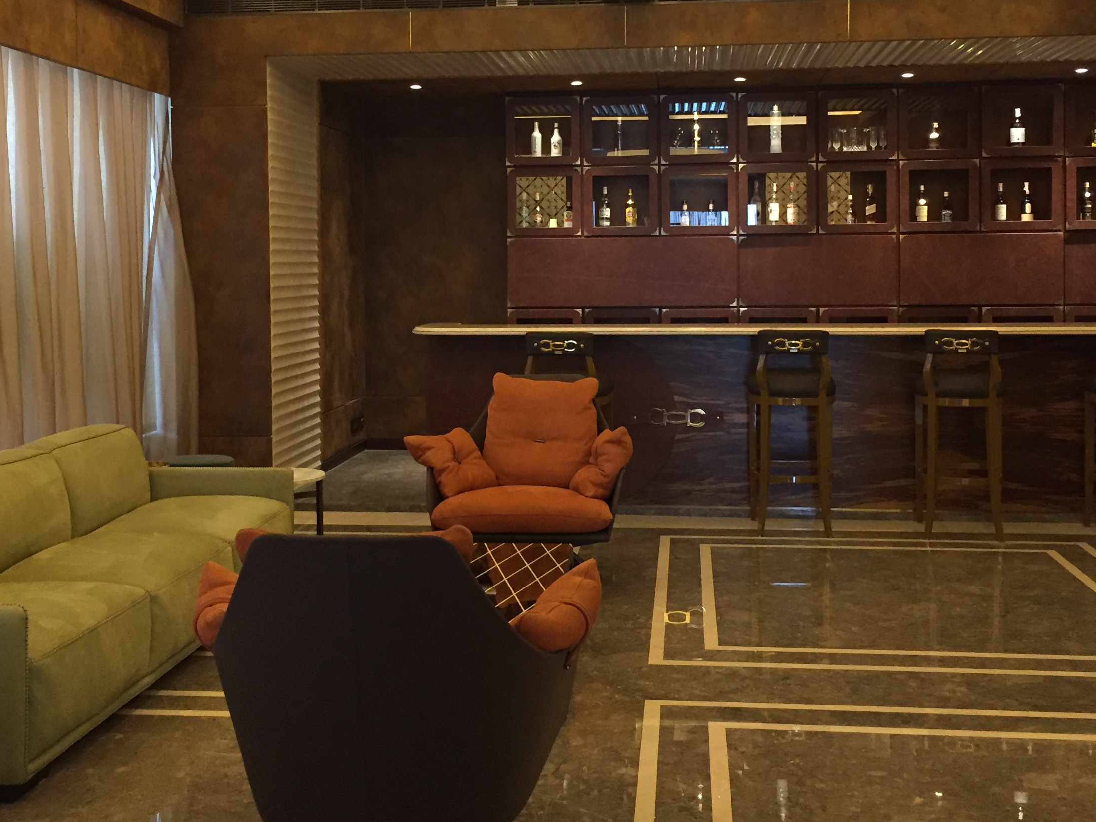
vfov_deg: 33.4
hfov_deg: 43.8
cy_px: 298
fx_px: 1362
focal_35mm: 43
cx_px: 547
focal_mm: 4.15
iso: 200
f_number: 2.2
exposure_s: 1/30
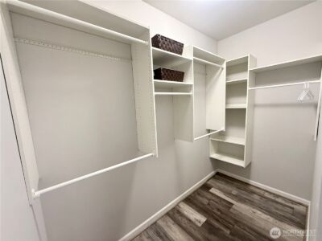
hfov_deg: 102.1
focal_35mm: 14
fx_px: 130
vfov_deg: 85.7
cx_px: 161
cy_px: 120
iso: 320
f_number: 2.2
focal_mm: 2.22
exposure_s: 1/120
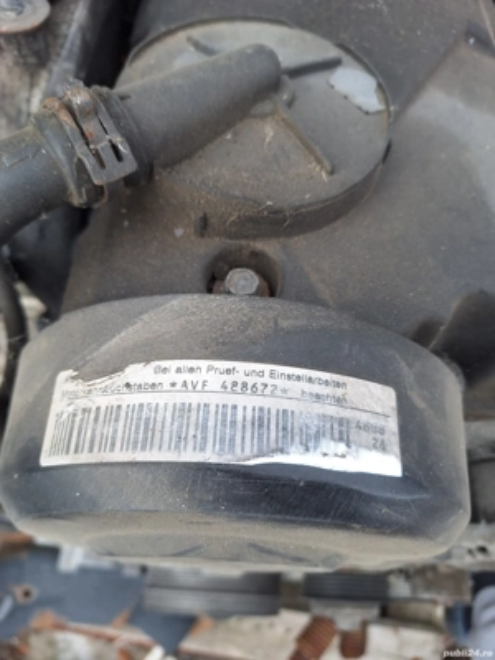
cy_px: 330
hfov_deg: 58.9
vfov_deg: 73.9
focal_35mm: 23
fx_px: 439
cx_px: 248
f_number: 1.8
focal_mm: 5.54
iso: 40
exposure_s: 1/476
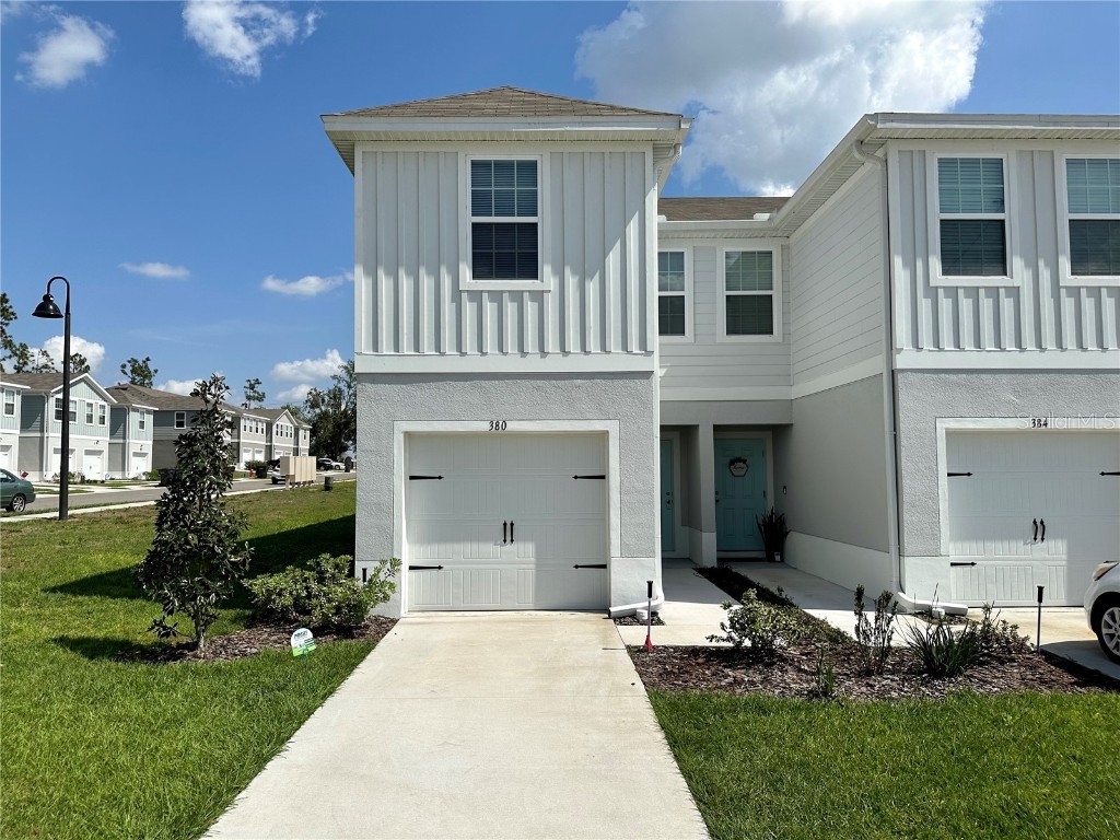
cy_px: 420
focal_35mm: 24
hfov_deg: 71.6
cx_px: 560
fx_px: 777
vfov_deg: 56.8
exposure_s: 1/9709
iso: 80
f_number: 1.78
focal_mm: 6.86
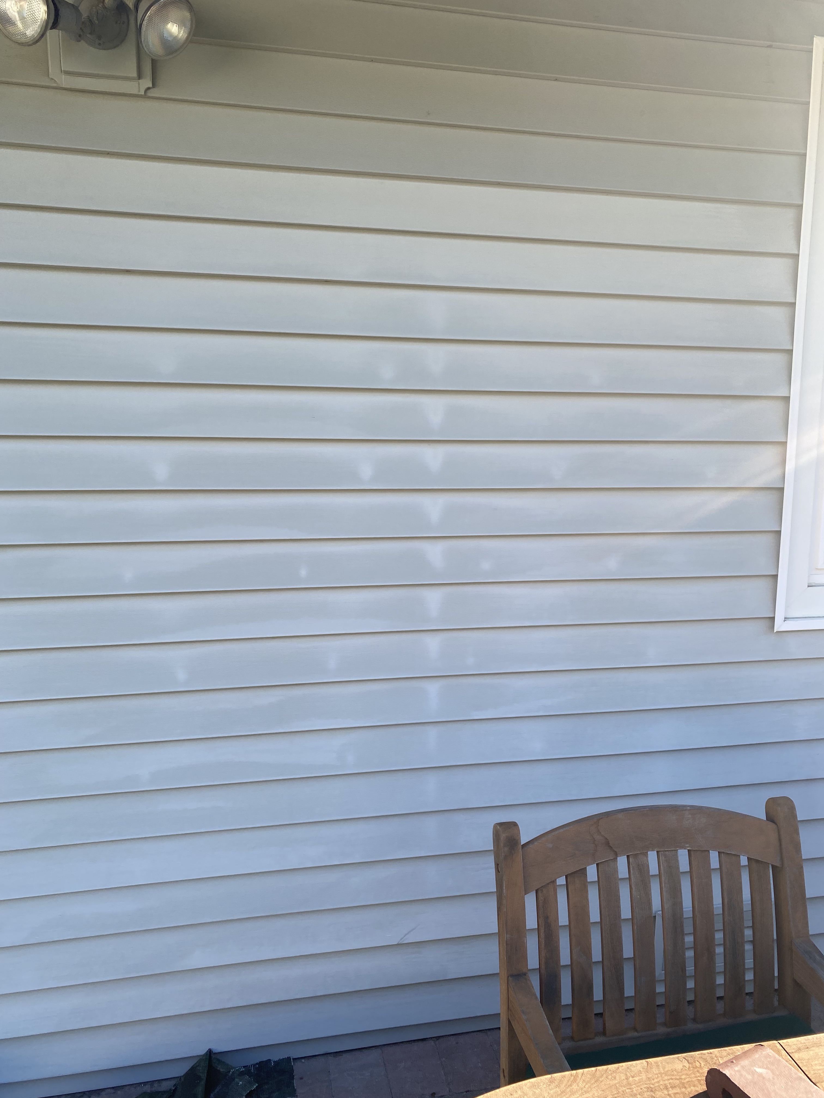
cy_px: 549
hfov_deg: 53.1
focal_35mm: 26
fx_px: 825
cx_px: 412
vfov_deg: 67.3
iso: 32
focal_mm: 4.25
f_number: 1.8
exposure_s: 1/620
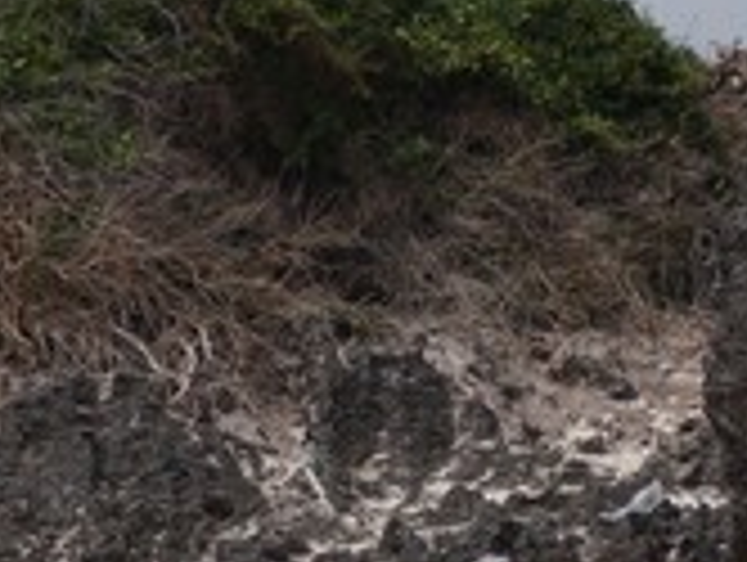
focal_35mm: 386
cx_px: -1836
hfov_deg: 4.8
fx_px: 8352
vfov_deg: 3.9
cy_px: 620
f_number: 6.3
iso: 100
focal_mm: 37
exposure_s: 1/800
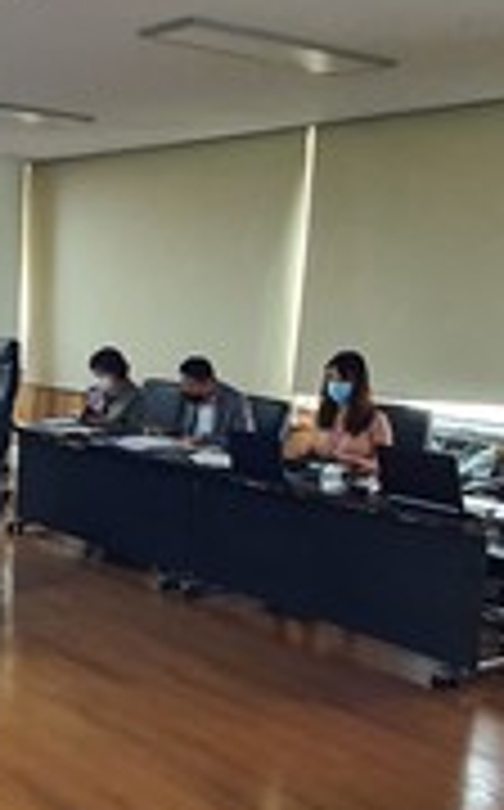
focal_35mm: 46
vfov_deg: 43.5
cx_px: -76
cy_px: 378
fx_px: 1014
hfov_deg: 25.5
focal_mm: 1.8
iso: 320
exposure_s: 1/60
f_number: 2.2
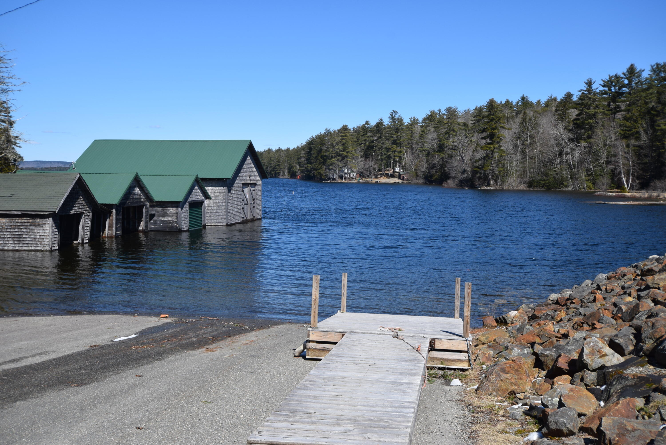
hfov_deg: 53.1
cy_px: 222
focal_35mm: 36
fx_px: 666
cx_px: 333
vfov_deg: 36.9
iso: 200
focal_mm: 24
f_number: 9
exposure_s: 1/320
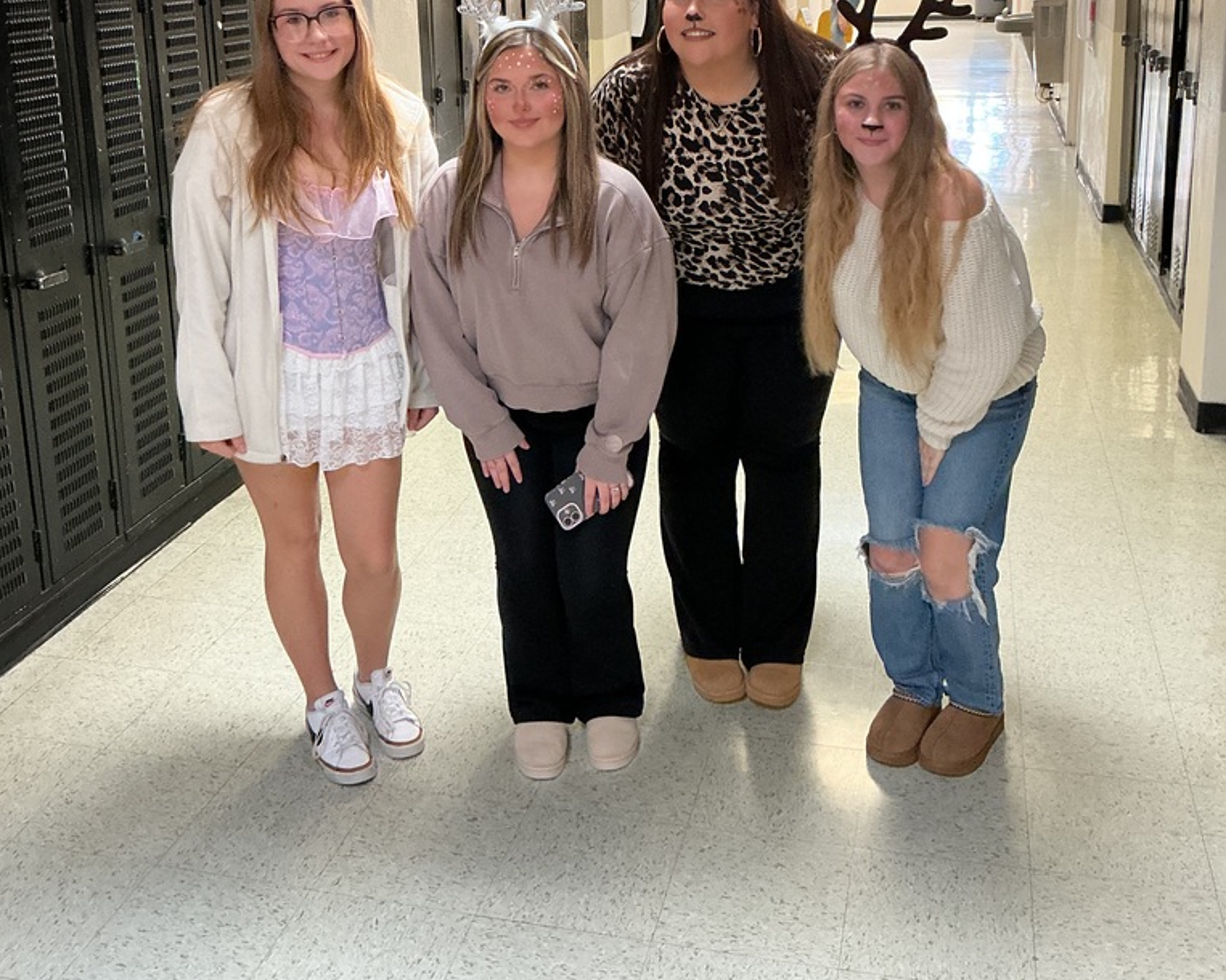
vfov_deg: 38.0
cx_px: 612
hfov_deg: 47.9
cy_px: 231
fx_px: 1378
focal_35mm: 38
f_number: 1.8
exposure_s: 1/50
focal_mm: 3
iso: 200
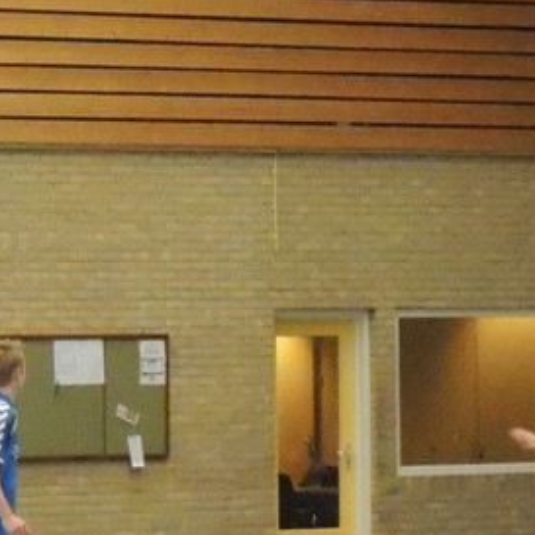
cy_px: 404
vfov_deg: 5.3
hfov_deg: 5.3
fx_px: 5788
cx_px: 402
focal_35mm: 331
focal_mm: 17.8
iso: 3200
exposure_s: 1/100
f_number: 4.1
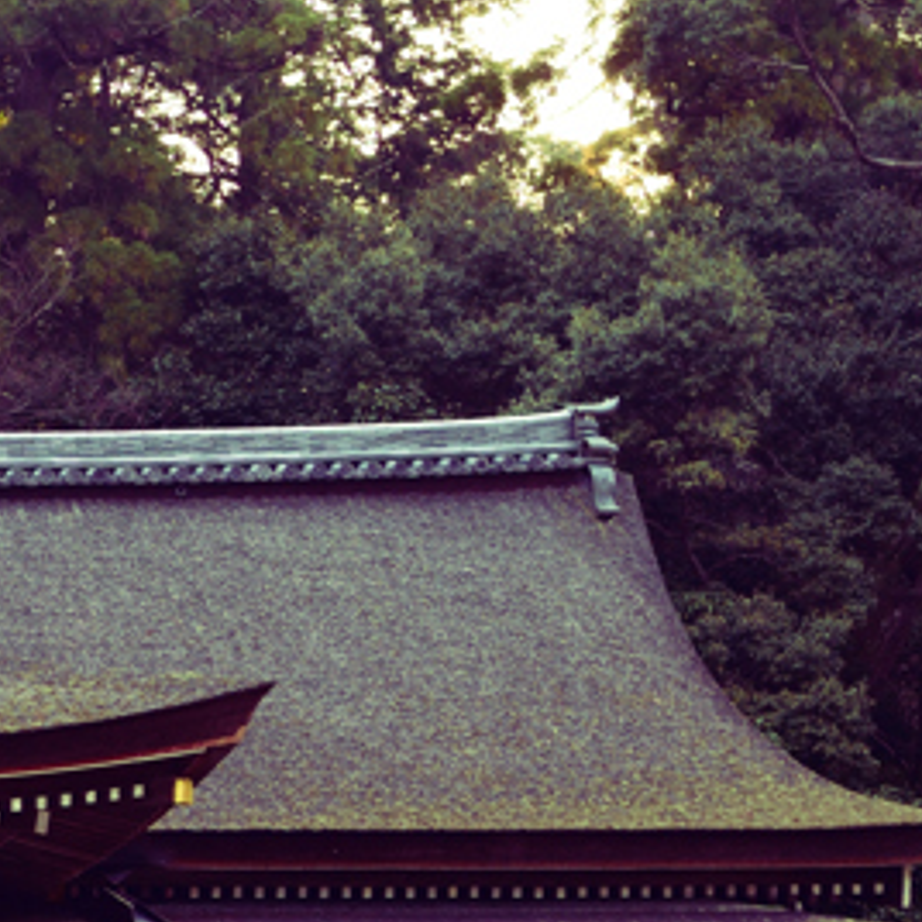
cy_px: 695
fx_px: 3526
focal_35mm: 117
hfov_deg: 13.3
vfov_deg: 14.8
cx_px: -781
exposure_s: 1/80
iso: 100
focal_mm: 24
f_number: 4.5
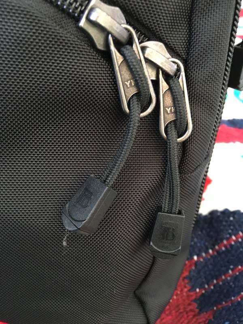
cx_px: 122
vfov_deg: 61.7
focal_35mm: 29
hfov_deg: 48.2
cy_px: 162
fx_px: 271
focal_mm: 4.15
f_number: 2.2
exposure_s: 1/24
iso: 200
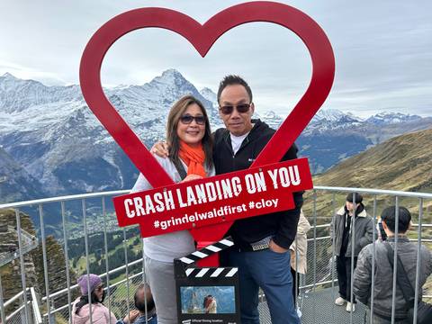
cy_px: 162
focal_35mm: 26
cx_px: 216
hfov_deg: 67.3
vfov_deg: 53.1
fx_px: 324
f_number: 1.5
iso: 50
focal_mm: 5.7
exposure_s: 1/2841
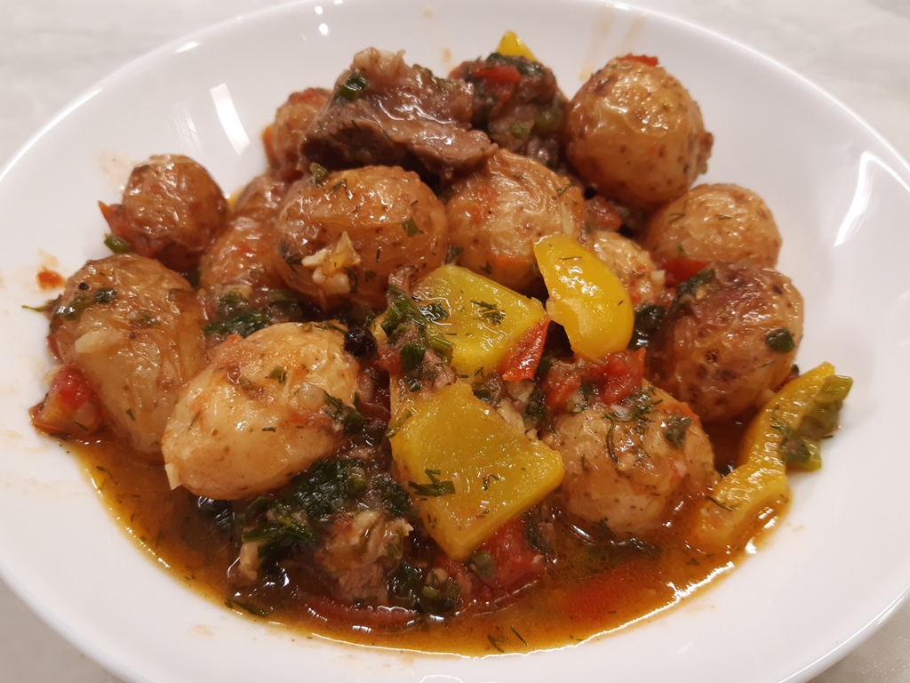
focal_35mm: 26
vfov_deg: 53.1
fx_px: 683
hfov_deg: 67.3
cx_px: 455
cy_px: 342
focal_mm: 3.92
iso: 80
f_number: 1.7
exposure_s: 1/50
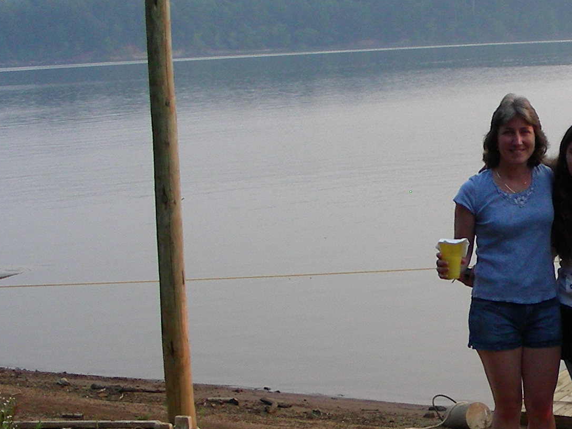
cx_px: 639
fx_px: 1752
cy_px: 259
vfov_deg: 14.0
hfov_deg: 17.8
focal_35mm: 106
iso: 50
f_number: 4
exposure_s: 1/164
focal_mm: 6.8
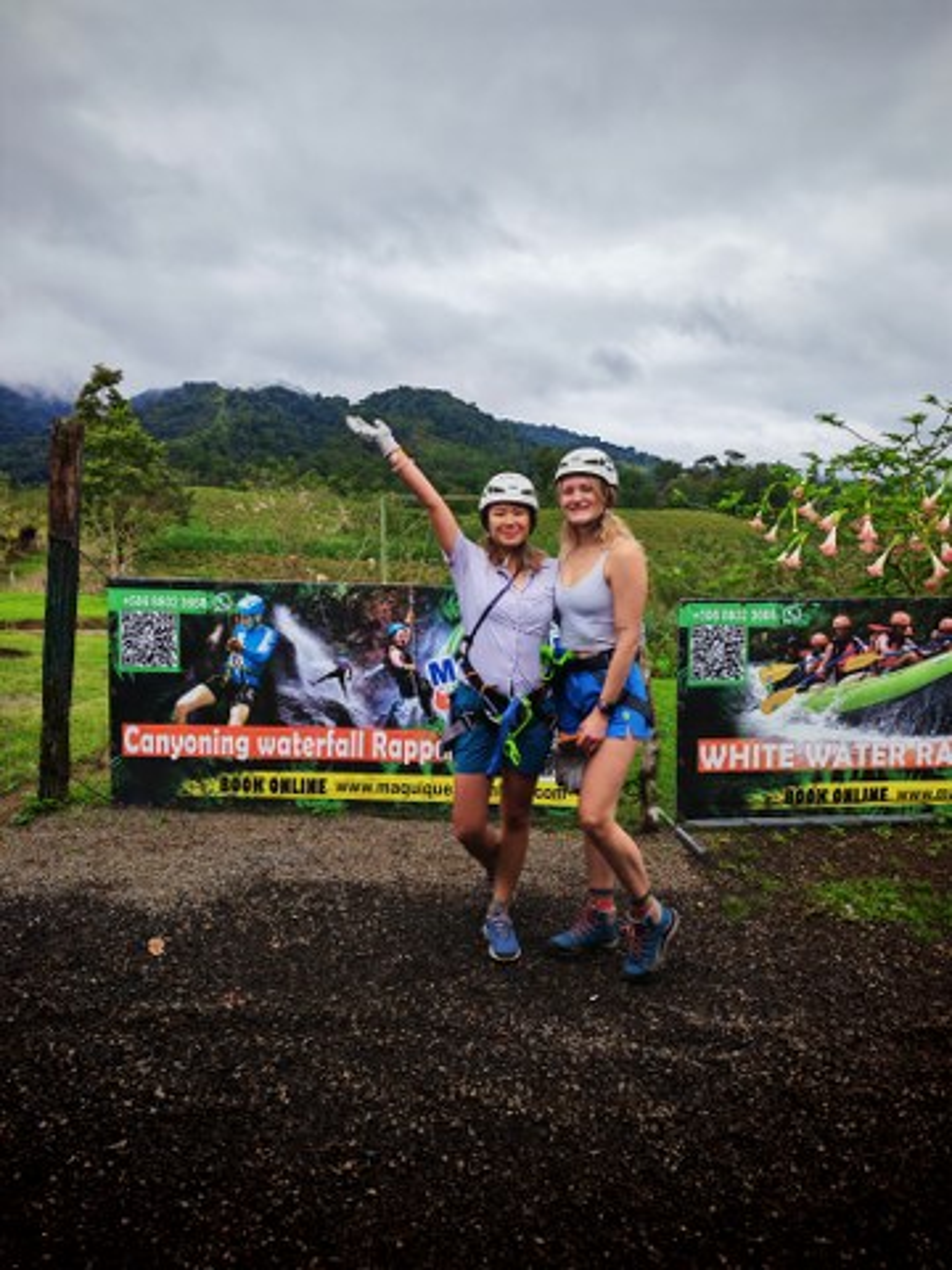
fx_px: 880
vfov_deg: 71.6
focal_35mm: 24
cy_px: 635
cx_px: 476
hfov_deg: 56.8
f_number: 1.9
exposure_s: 1/510
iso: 50
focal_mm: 6.12
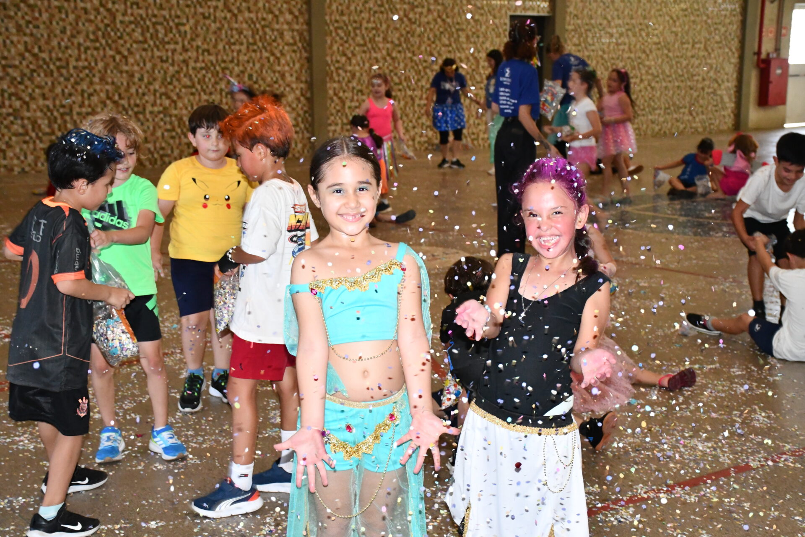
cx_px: 402
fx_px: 1163
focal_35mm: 52
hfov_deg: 38.2
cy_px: 268
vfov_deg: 26.0
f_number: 4.2
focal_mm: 35
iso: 4500
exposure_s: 1/60
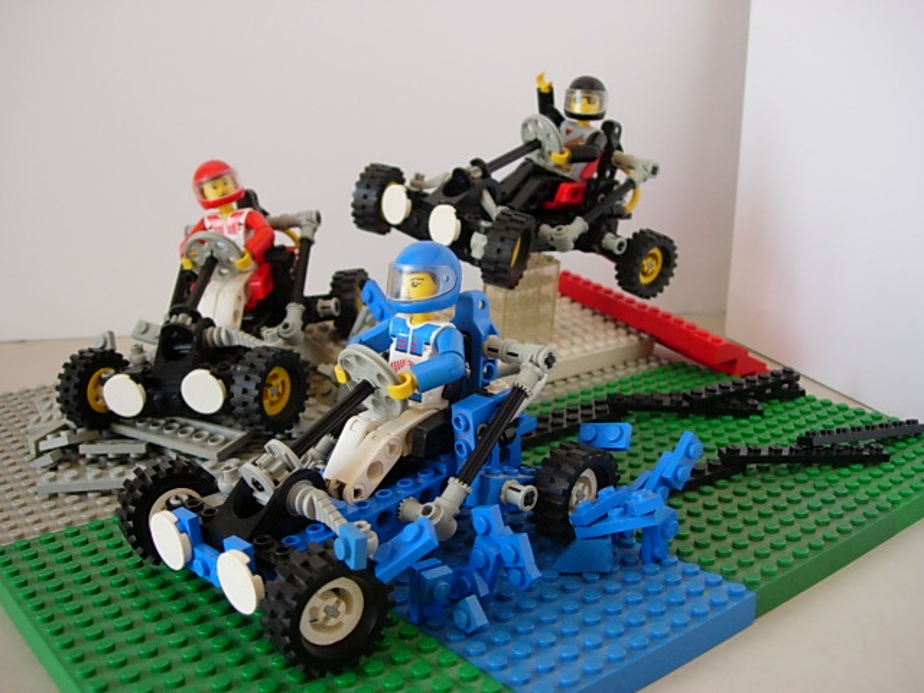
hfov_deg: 49.0
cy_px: 346
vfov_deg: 37.7
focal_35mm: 38
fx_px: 1014
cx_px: 462
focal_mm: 7.8
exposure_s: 1/209
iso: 200
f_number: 2.8
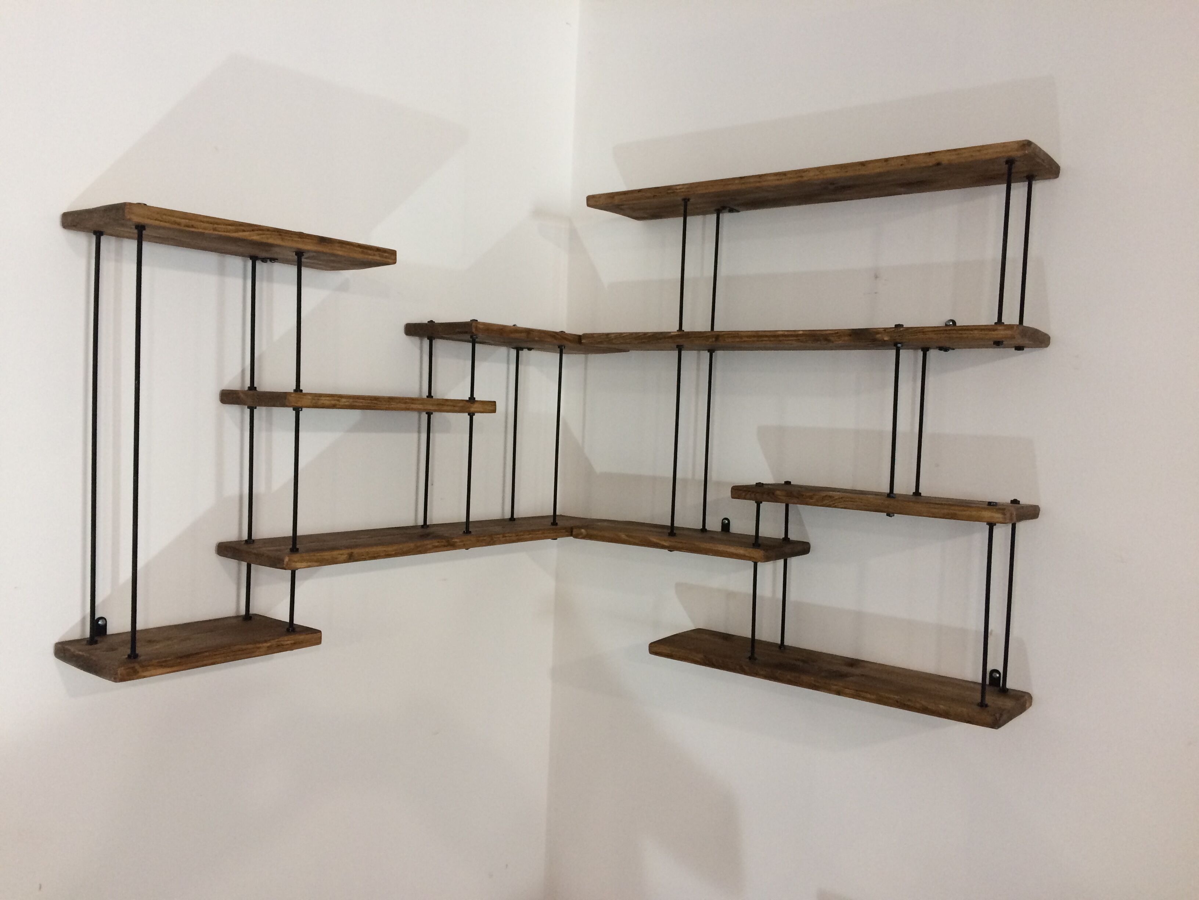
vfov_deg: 48.2
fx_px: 1004
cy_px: 450
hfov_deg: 61.7
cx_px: 600
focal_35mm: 29
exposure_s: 1/33
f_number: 2.2
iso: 160
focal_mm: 4.15
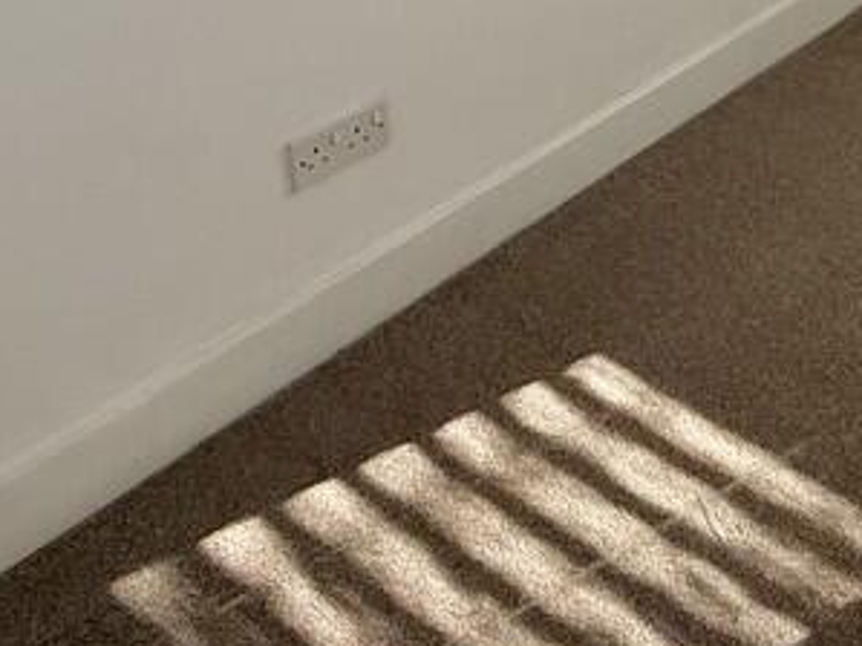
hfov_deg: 31.4
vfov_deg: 24.5
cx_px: 1098
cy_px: -283
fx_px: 1195
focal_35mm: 48
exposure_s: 1/141
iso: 64
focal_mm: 2.22
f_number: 2.2
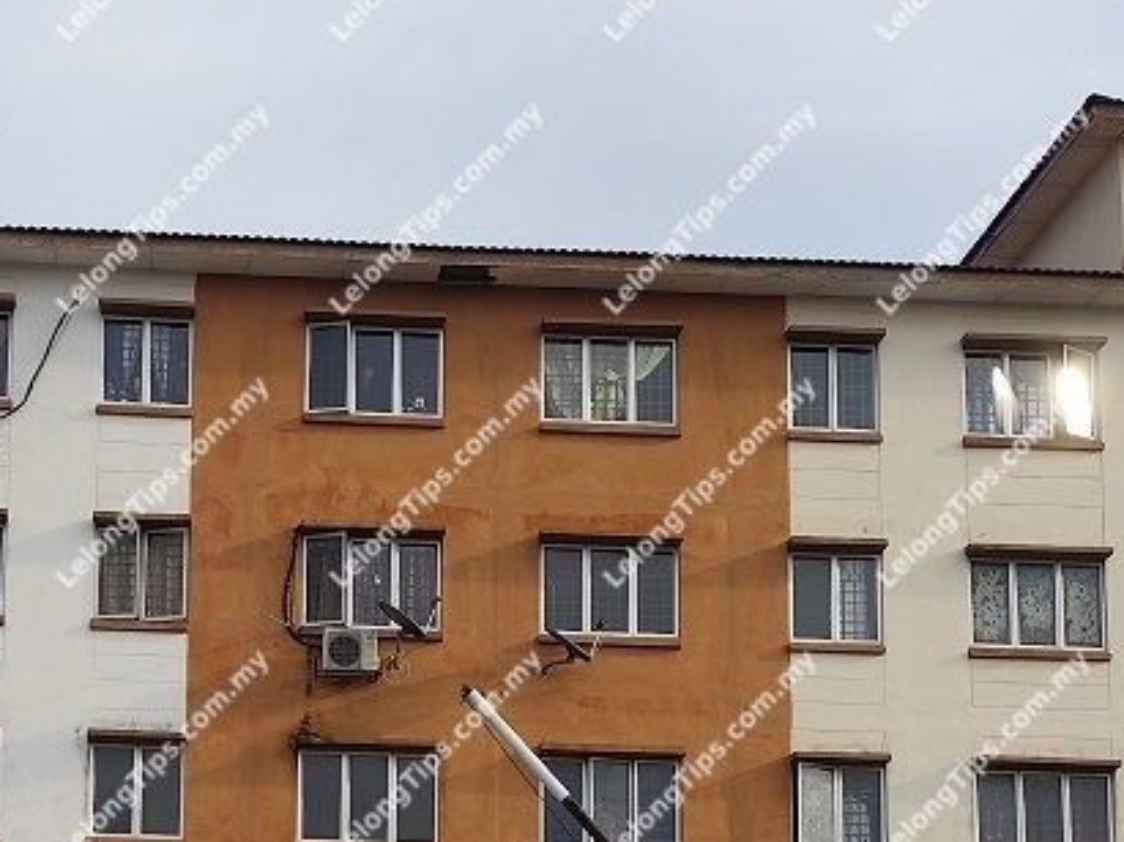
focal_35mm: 65
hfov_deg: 29.2
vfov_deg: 22.2
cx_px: 245
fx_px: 2110
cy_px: 715
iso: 50
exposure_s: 1/577
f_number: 1.65
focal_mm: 6.14
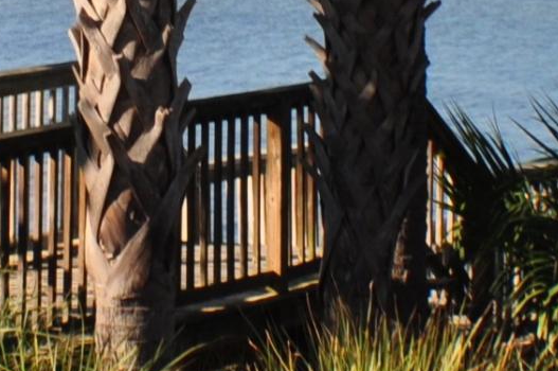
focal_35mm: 273
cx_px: 200
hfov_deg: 7.6
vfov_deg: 5.0
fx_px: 4226
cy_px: -69
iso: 200
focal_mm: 32
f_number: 11
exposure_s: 1/200
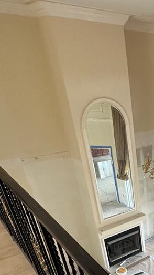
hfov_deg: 28.7
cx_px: 191
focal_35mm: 35
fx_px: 254
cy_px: 243
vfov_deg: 50.8
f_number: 2.2
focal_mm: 2.22
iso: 200
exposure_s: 1/120
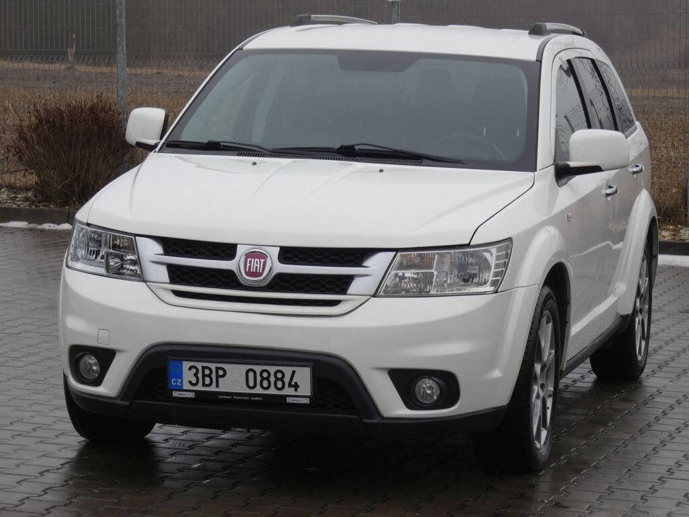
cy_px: 258
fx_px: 2428
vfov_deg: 12.1
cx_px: 344
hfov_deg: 16.1
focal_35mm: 122
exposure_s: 1/80
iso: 100
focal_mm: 21.9
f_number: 5.6
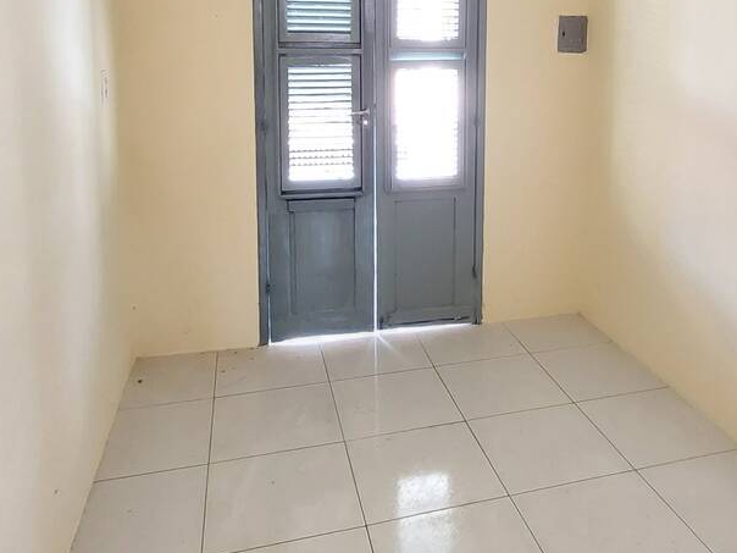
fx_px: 660
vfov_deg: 43.6
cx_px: 481
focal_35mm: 31
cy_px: 122
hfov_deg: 57.3
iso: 400
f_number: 2.2
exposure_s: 1/33
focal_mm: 1.74
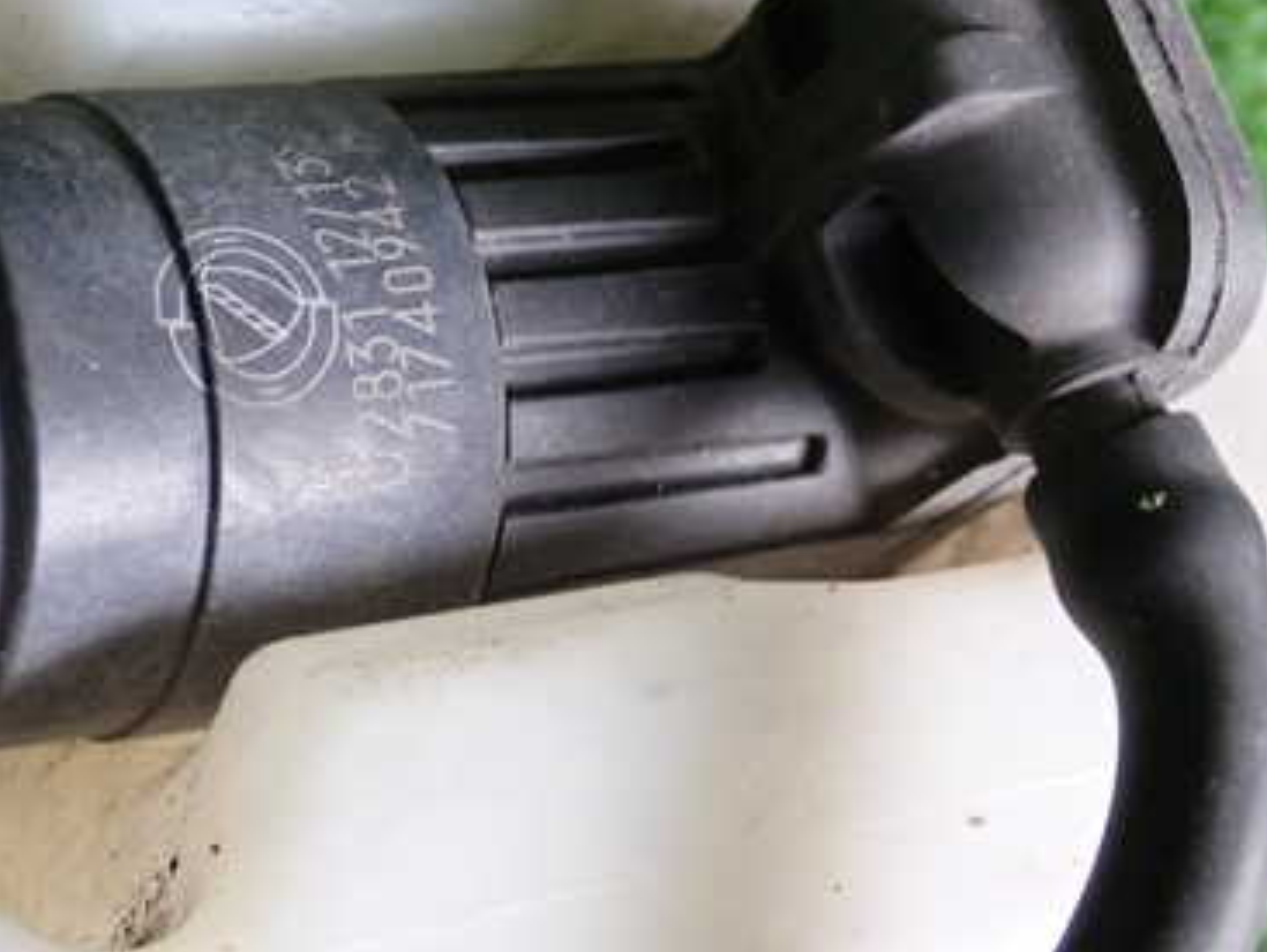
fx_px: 2820
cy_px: 322
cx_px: 367
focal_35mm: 77
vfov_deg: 19.1
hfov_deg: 25.1
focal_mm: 8.4
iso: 250
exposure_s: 1/50
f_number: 3.1
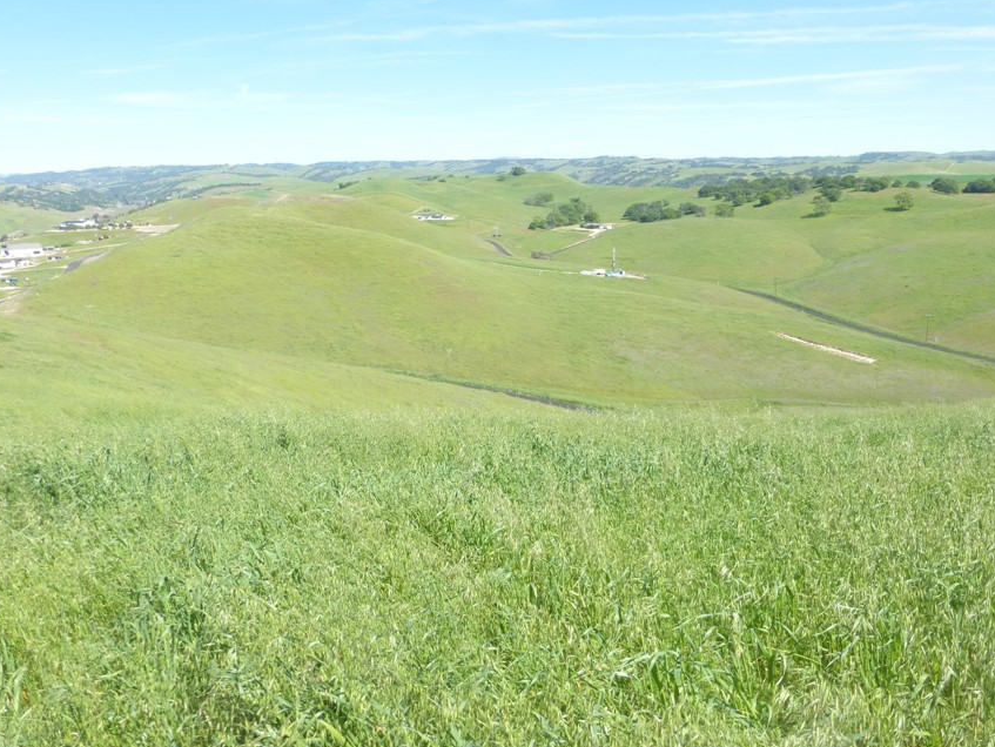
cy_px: 332
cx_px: 475
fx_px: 834
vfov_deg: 48.2
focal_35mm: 29
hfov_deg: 61.6
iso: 100
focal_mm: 4.3
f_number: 4
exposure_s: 1/400
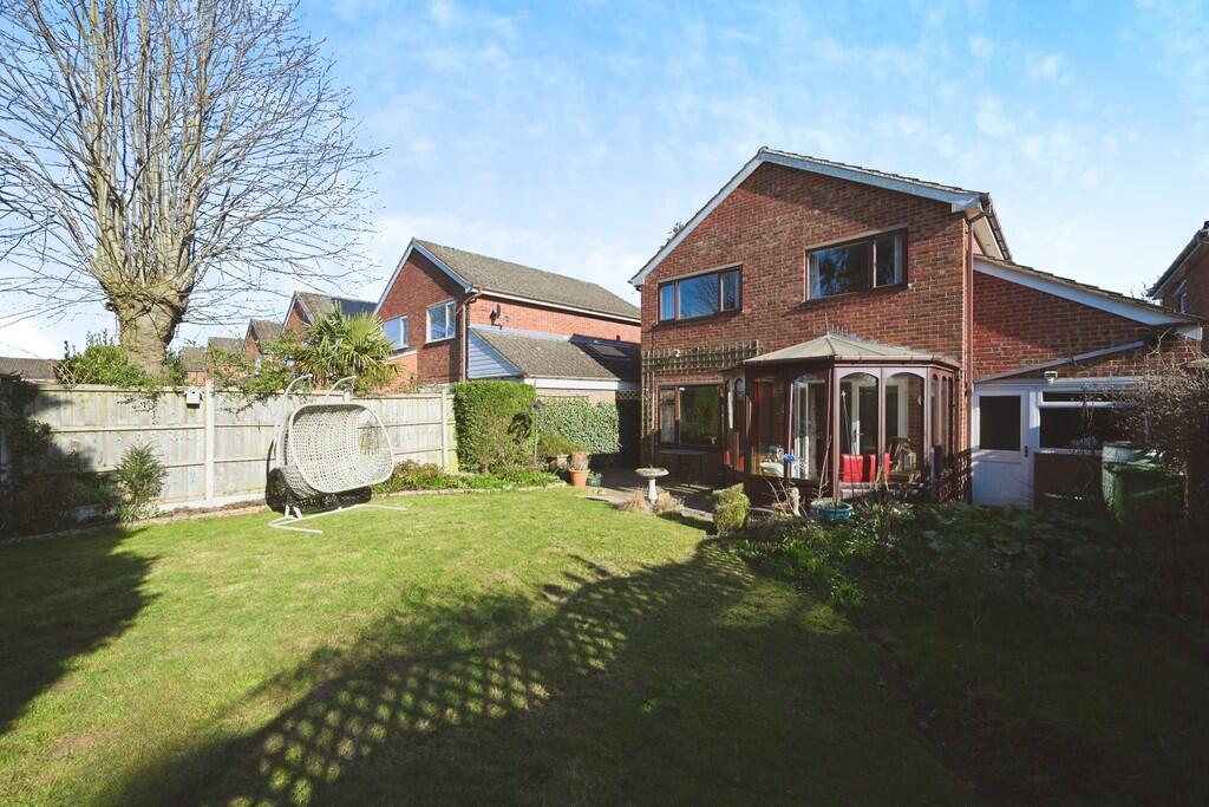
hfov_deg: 104.2
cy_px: 404
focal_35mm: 14
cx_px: 604
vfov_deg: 81.2
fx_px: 470
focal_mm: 14
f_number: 8
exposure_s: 1/250
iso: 100
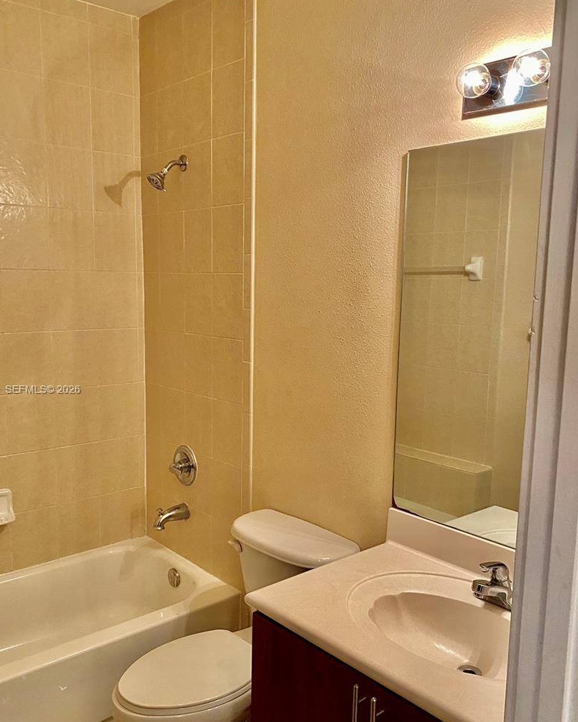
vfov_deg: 57.1
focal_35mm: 31
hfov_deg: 47.1
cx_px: 275
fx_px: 663
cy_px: 390
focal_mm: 4.25
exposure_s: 1/60
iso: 400
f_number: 1.8
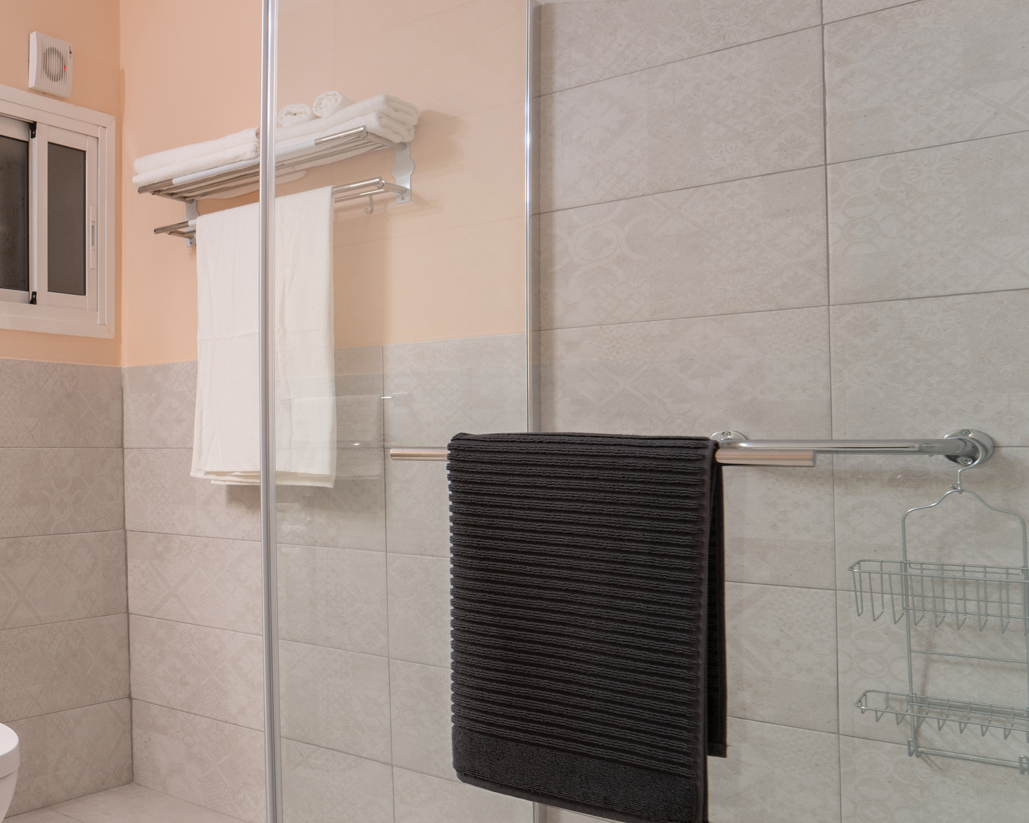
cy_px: 412
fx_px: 975
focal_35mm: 32
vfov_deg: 45.8
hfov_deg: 41.4
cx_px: -158
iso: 100
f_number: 6.3
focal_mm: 14
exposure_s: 1/2.5
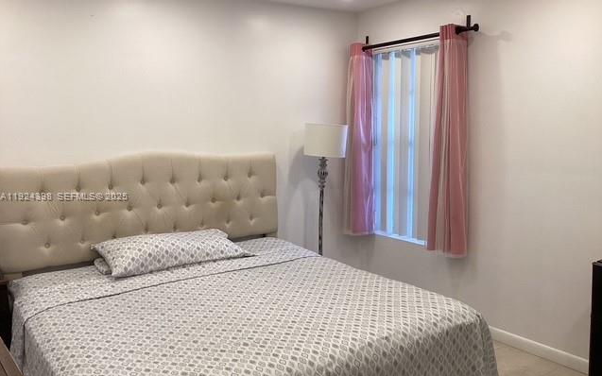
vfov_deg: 38.3
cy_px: 197
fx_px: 541
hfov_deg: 58.1
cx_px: 301
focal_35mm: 33
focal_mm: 3.3
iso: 64
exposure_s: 1/60
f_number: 2.4
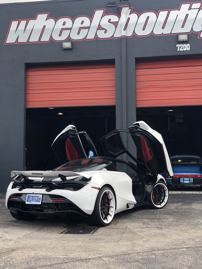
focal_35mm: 52
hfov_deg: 28.0
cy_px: 134
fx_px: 405
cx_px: 101
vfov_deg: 36.8
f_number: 2.4
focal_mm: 6
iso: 16
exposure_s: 1/156
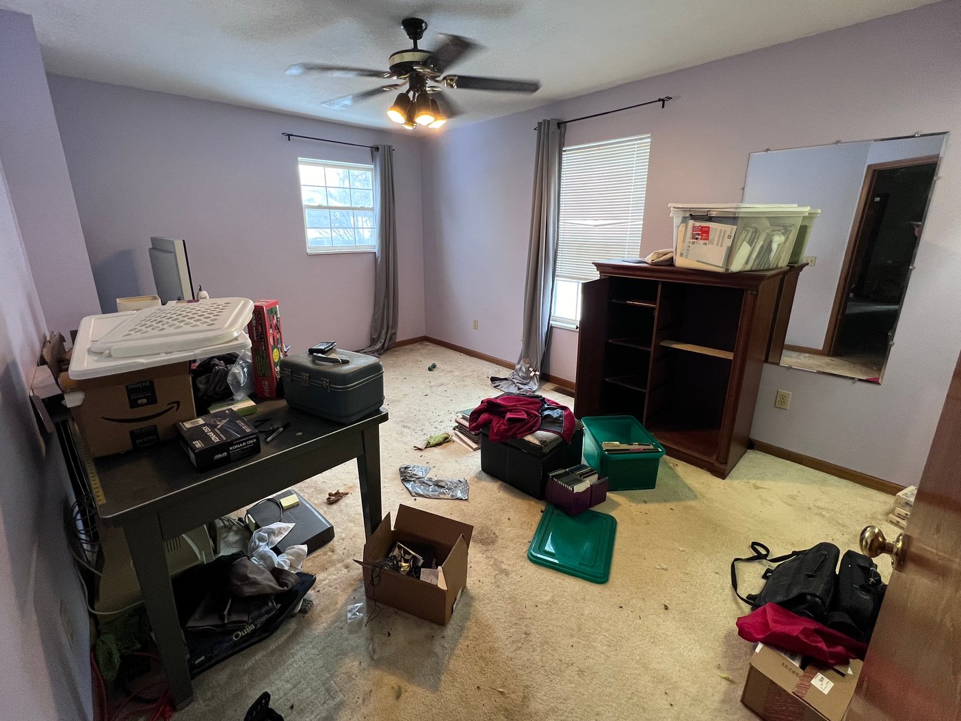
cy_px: 336
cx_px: 476
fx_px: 389
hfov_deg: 102.1
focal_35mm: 14
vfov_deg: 85.6
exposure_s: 1/60
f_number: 1.8
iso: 250
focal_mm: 1.57
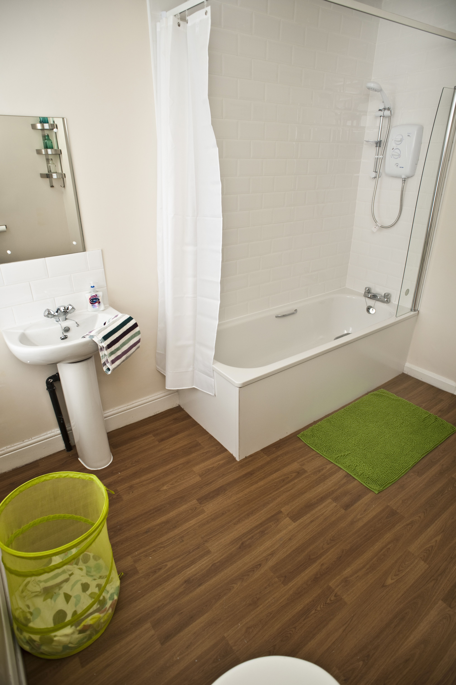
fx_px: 380
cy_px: 342
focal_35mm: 20
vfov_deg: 84.0
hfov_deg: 61.9
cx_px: 228
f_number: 5
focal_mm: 20
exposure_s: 1/80
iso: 200
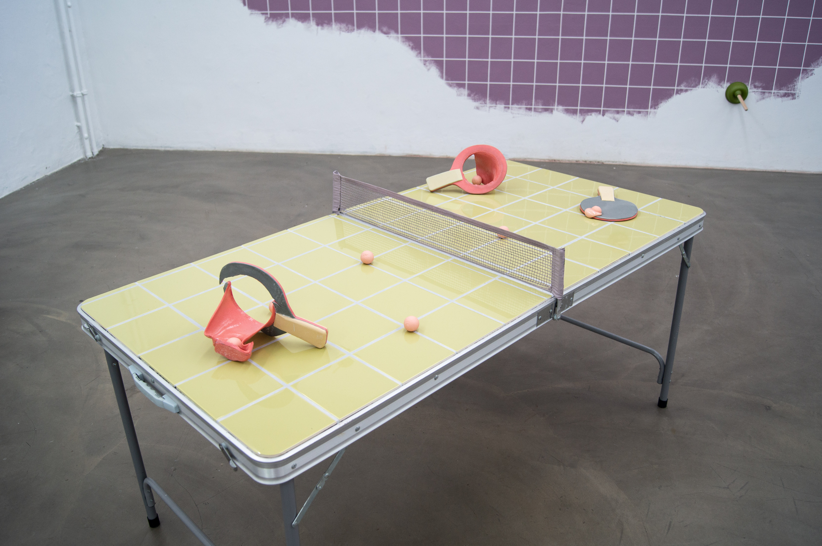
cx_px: 411
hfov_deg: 62.0
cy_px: 273
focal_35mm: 30
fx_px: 684
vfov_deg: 43.5
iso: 200
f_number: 4
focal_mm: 20
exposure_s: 1/40
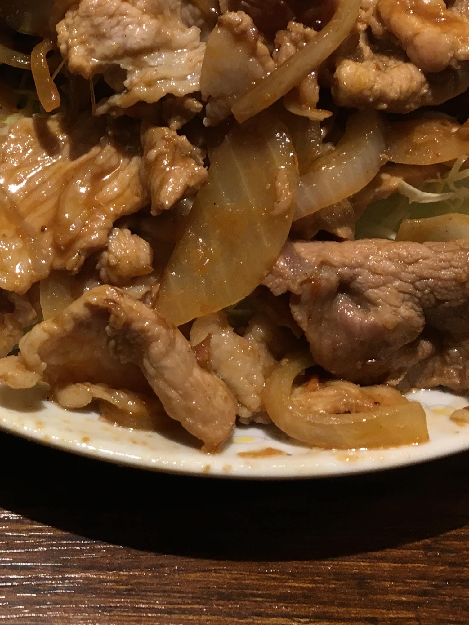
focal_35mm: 58
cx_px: -40
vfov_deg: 33.0
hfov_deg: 23.7
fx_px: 1048
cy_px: 217
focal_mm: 4.15
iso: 50
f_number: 2.2
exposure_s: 1/30
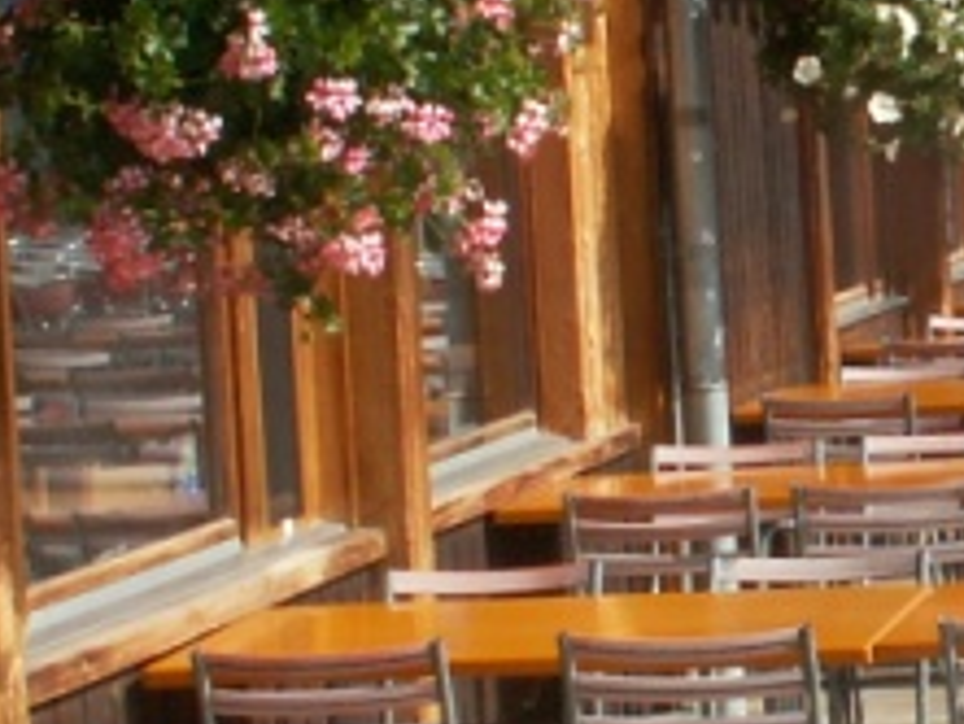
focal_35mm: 162
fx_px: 4514
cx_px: 1217
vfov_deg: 9.2
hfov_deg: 11.9
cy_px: 262
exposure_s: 1/200
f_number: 6.3
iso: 50
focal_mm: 5.86
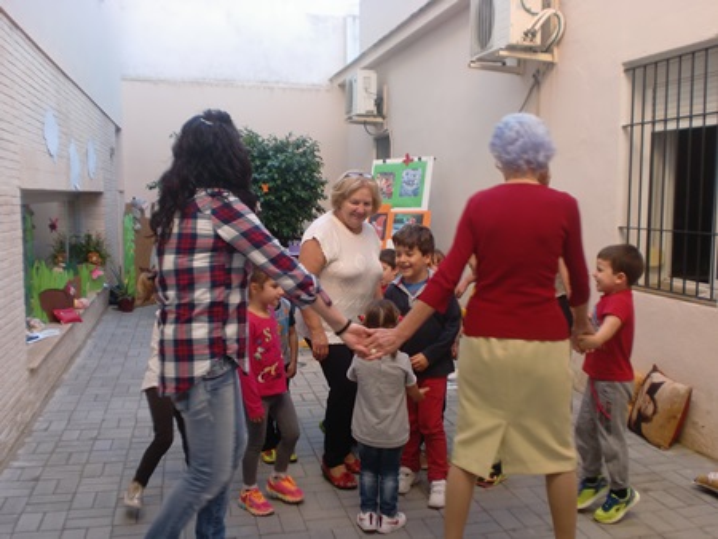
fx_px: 726
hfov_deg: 52.6
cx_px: 359
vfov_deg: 40.7
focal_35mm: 35
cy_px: 270
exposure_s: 1/60
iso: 64
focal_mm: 6.3
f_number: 3.1
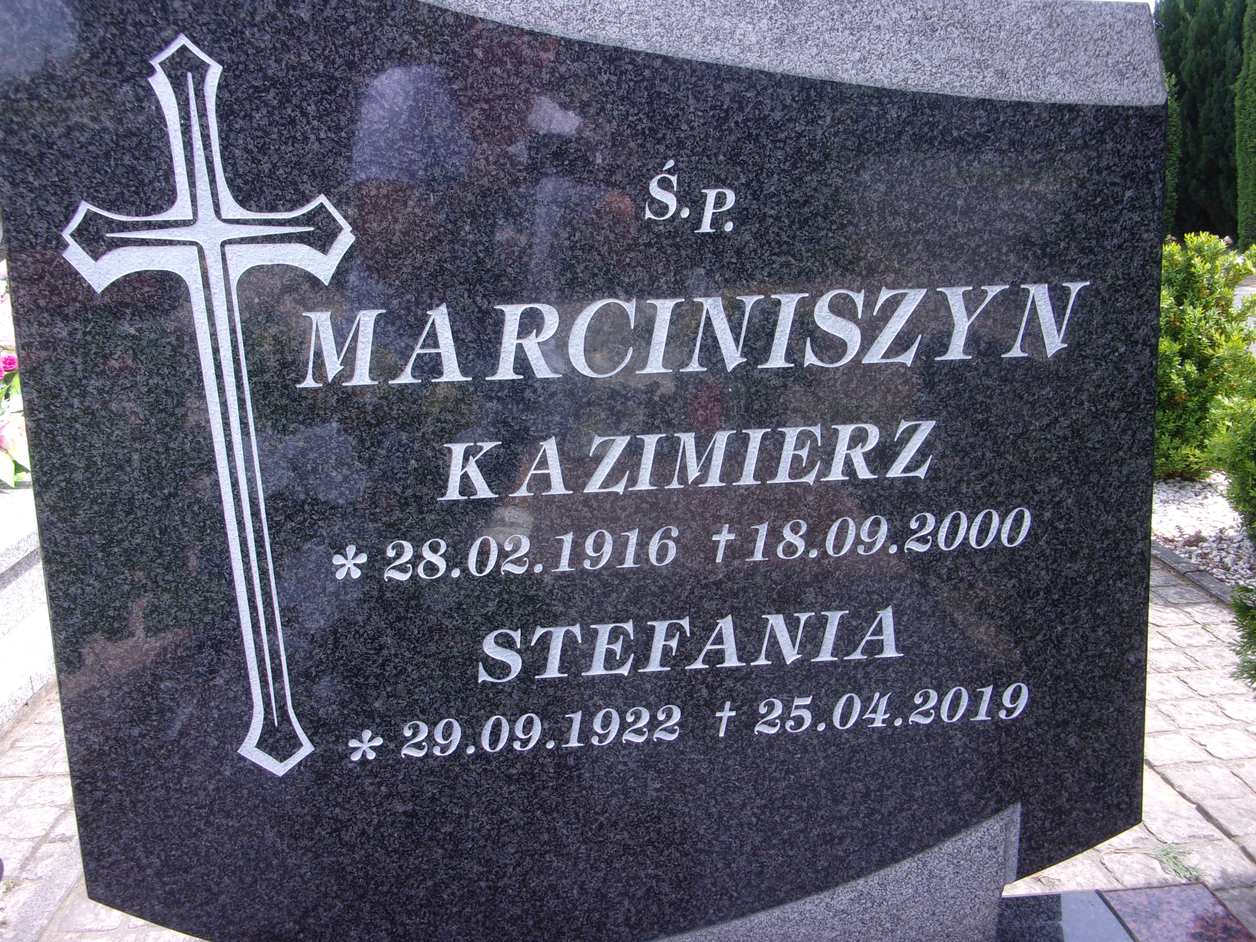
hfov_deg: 63.4
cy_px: 471
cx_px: 628
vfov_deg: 49.7
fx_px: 1016
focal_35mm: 28
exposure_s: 1/180
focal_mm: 5.1
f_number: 3.9
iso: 80
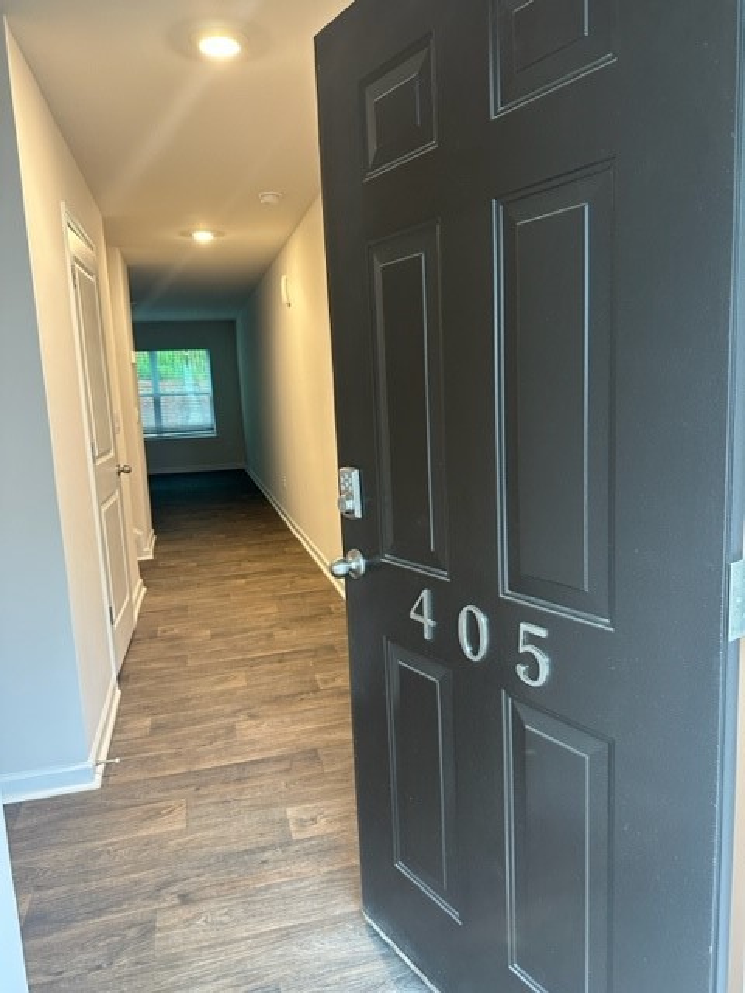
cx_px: 372
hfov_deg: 56.8
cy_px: 496
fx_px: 689
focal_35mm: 24
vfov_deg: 71.6
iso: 400
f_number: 1.78
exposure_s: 1/60
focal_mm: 6.86
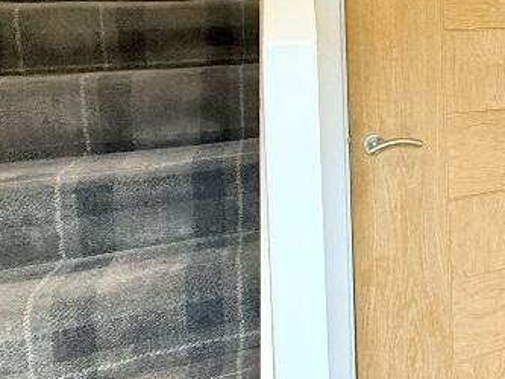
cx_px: 626
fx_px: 628
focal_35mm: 43
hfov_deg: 34.0
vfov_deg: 31.8
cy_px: 30
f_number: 2.2
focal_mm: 2.22
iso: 400
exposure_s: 1/50
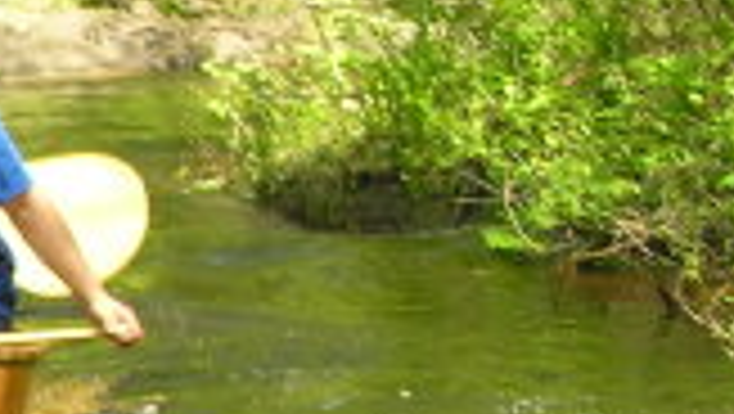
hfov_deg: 6.5
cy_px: 814
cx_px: -1045
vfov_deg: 3.8
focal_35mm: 317
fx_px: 6175
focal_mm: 13.8
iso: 50
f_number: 3.1
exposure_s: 1/125
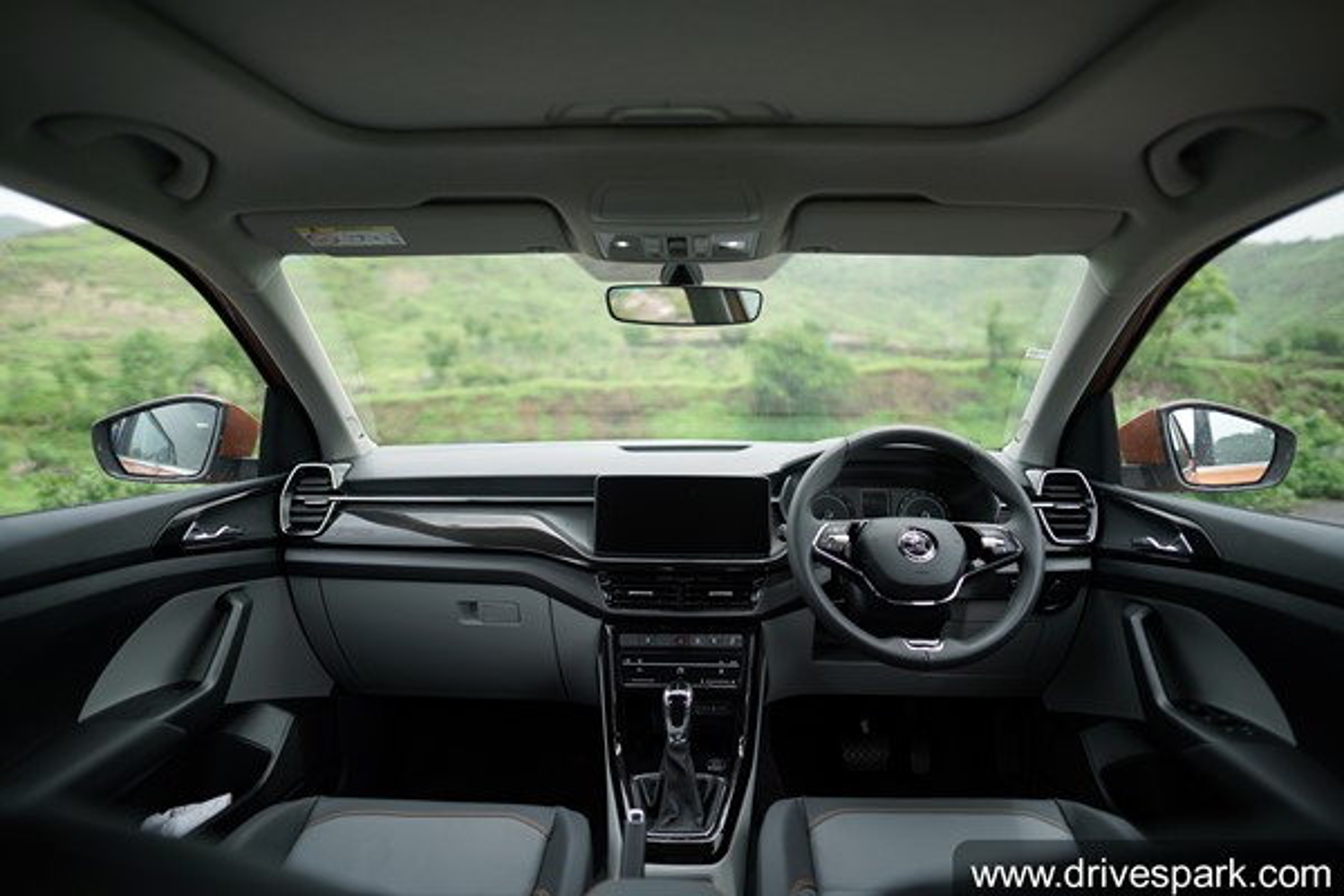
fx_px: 747
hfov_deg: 84.0
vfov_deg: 61.9
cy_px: 448
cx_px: 672
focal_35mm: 20
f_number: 1.4
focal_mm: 20
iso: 125
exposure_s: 1/2500
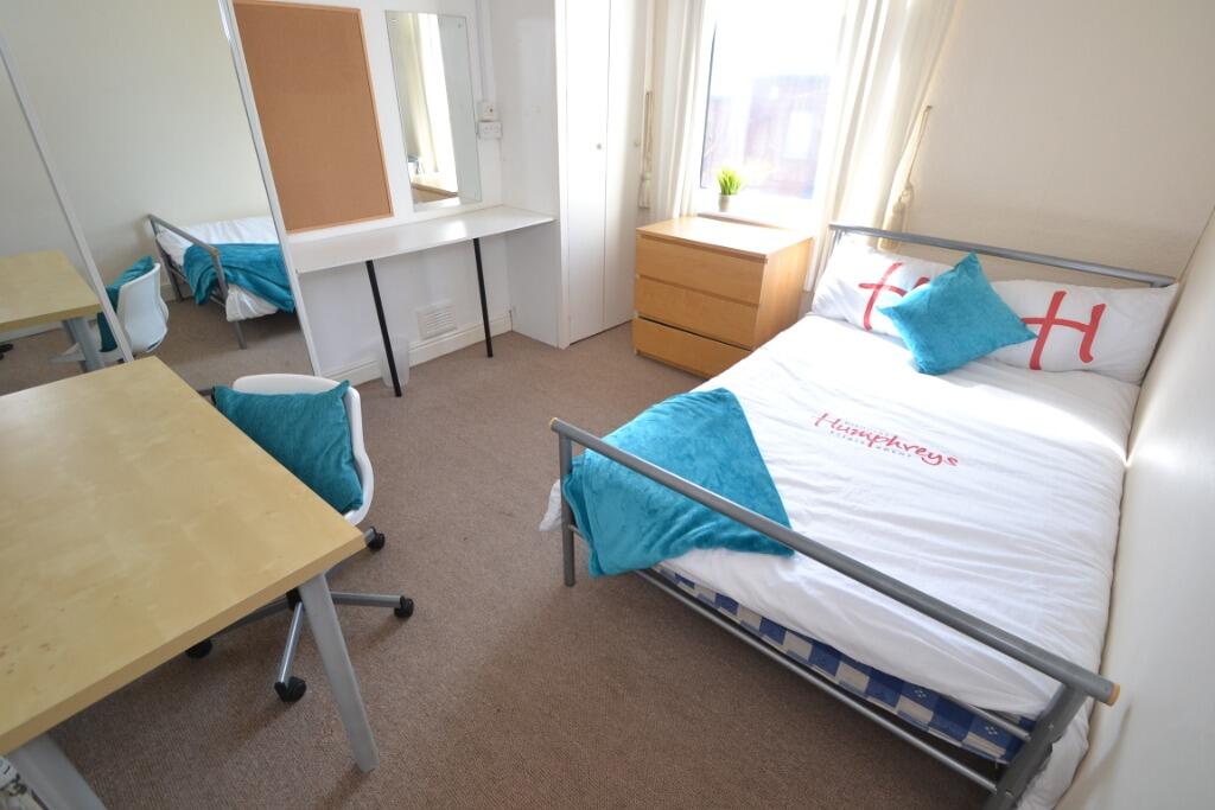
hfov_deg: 100.4
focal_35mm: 15
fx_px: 506
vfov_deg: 77.3
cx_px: 608
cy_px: 405
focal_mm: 10
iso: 400
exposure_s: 1/100
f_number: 5
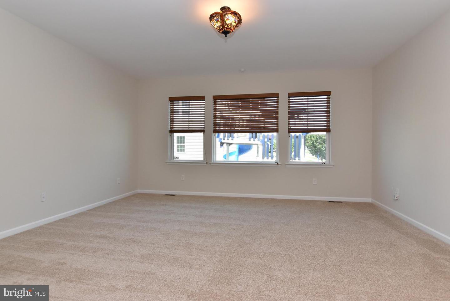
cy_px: 150
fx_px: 225
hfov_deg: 90.0
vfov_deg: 67.5
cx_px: 225
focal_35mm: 18
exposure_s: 1/160
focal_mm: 12
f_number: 8
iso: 800
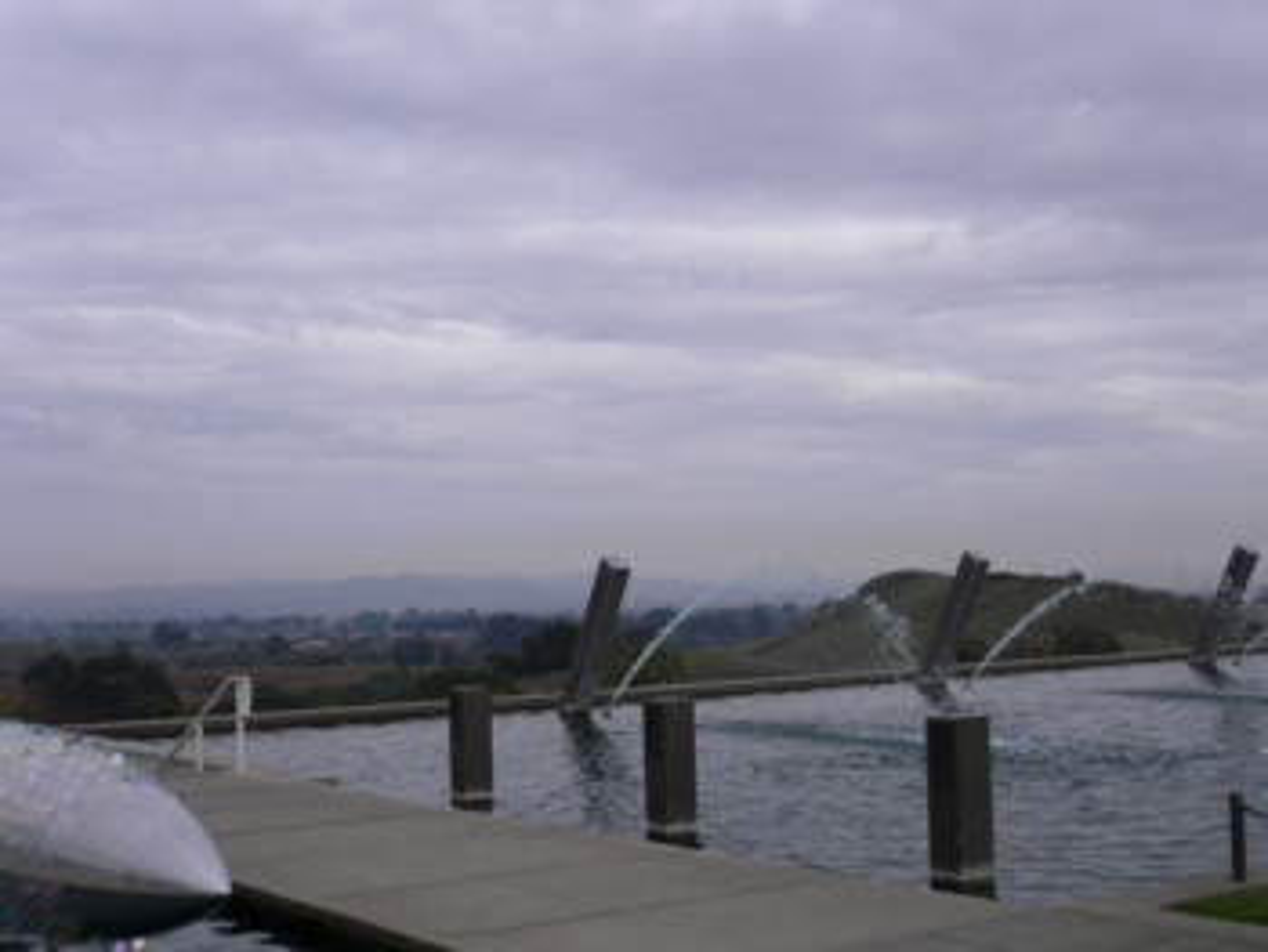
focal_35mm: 51
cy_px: 476
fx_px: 1869
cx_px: 634
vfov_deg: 28.6
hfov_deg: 37.5
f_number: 3.4
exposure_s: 1/320
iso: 64
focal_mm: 8.5
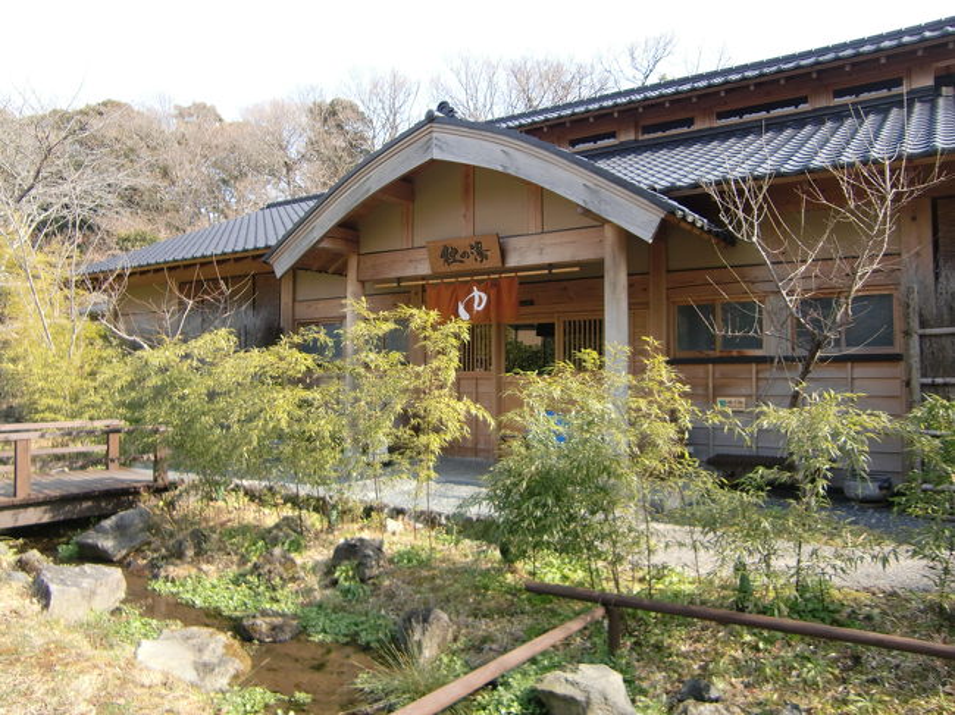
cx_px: 478
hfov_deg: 63.5
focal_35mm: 28
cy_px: 358
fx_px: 772
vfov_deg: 49.7
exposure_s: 1/320
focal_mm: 4.9
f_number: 2.6
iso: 64
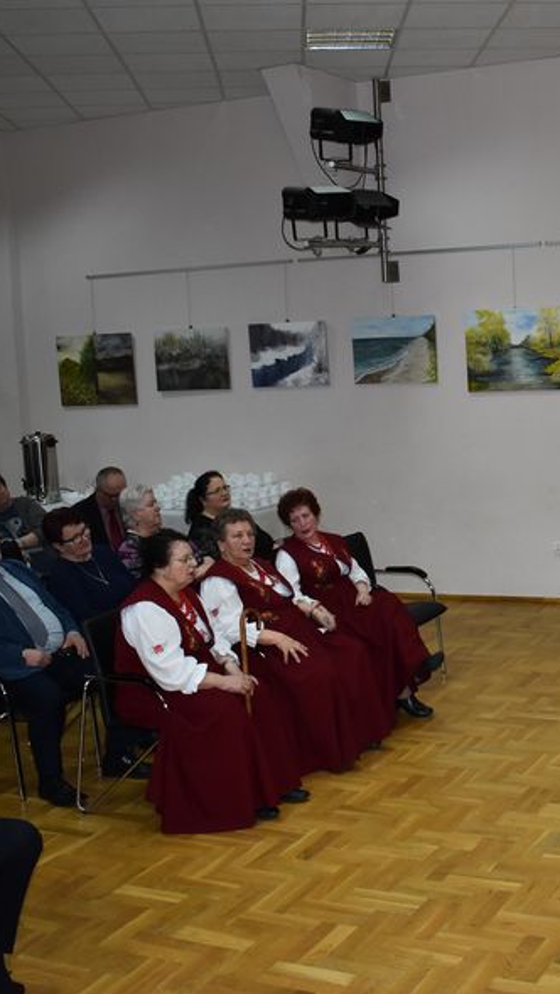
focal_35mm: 46
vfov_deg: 44.5
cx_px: 503
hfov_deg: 25.2
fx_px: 1214
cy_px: 457
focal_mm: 18
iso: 800
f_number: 3.5
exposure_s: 1/200
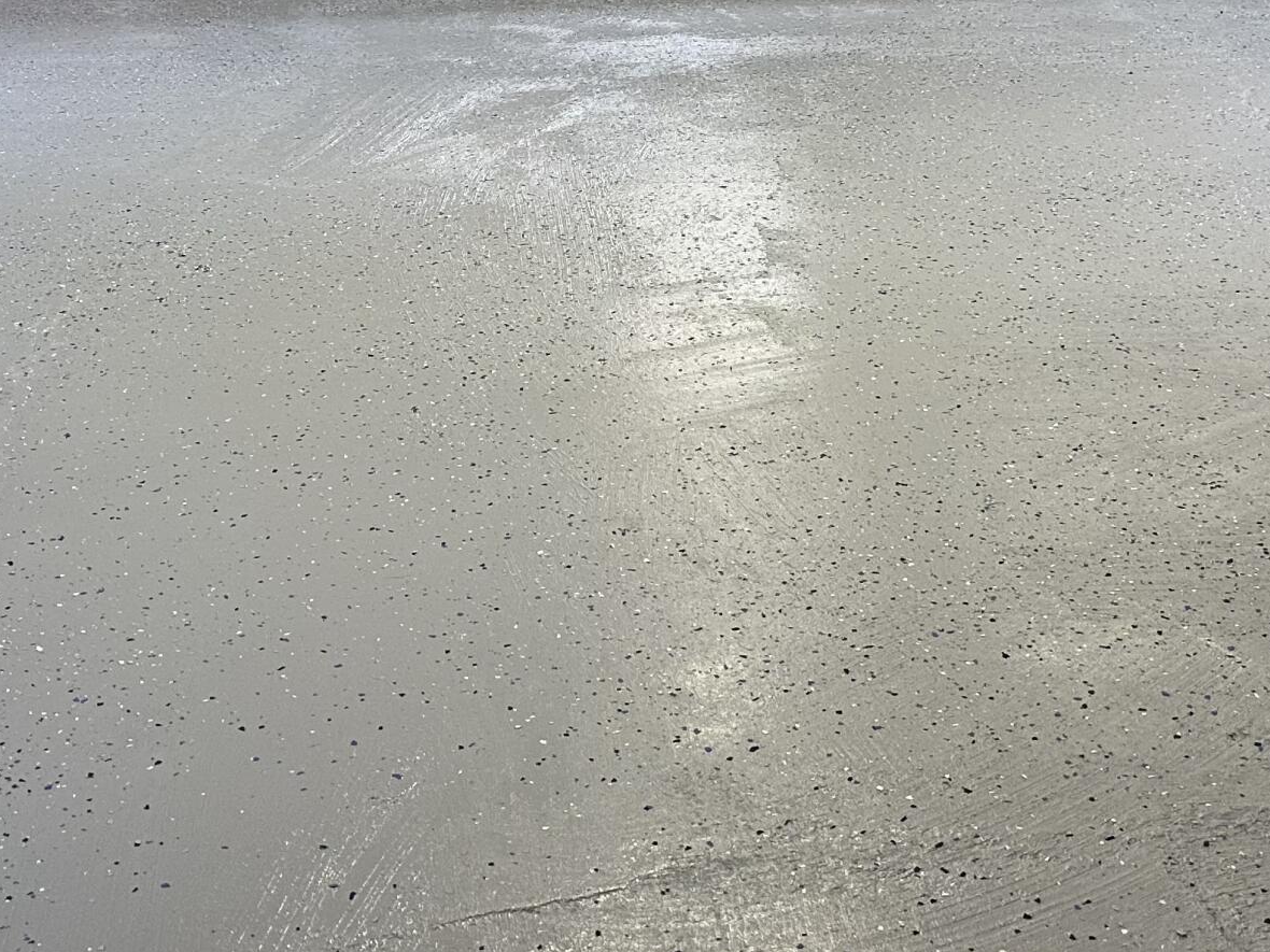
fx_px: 2238
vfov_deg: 22.7
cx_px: 576
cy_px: -83
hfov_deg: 31.7
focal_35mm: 61
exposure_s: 1/120
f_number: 1.78
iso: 200
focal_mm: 6.86
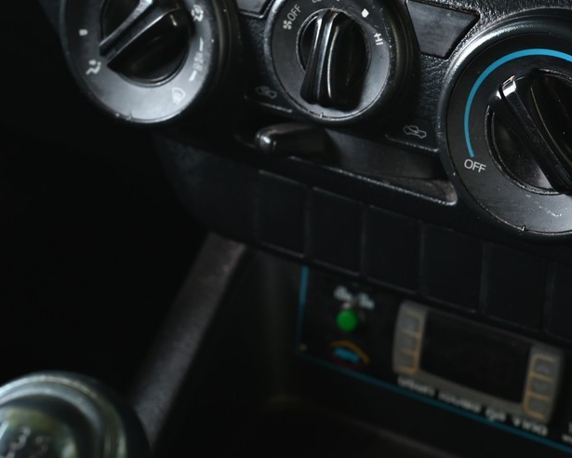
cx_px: 314
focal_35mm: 84
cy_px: 168
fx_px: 1422
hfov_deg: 22.7
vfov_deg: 18.2
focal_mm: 50
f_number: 8
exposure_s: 1/10
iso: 800
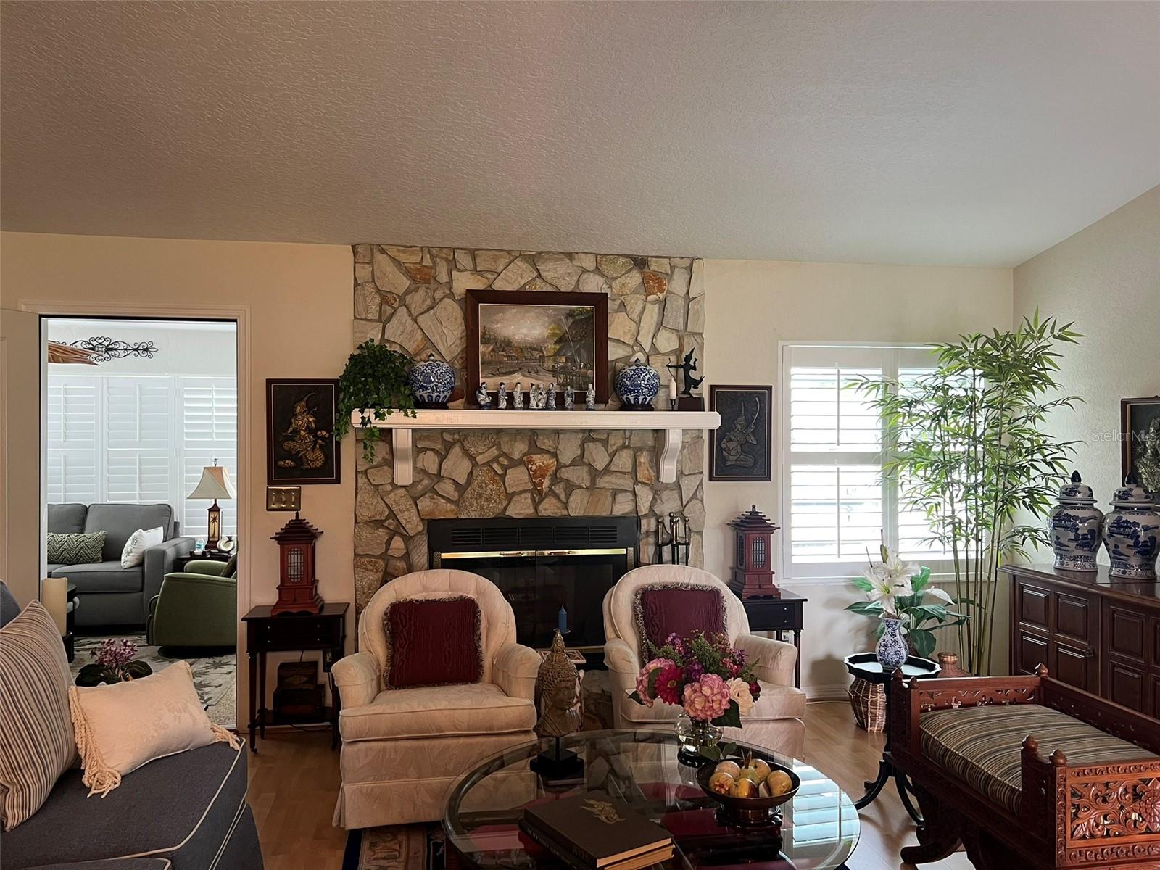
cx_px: 580
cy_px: 435
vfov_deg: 53.1
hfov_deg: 67.3
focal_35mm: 26
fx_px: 871
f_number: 1.5
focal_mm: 5.7
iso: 160
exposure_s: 1/60
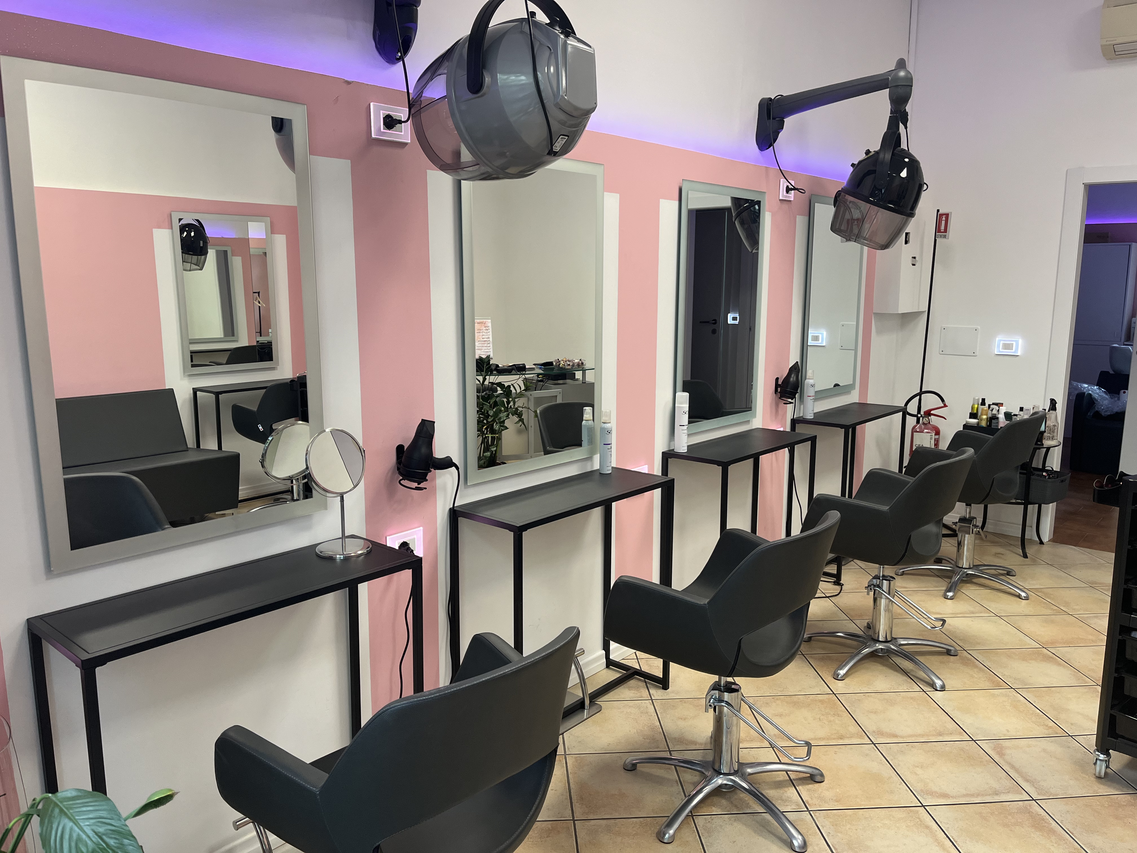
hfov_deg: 67.3
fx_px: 854
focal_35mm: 26
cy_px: 426
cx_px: 568
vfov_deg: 53.1
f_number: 1.6
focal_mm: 5.1
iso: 125
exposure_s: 1/111
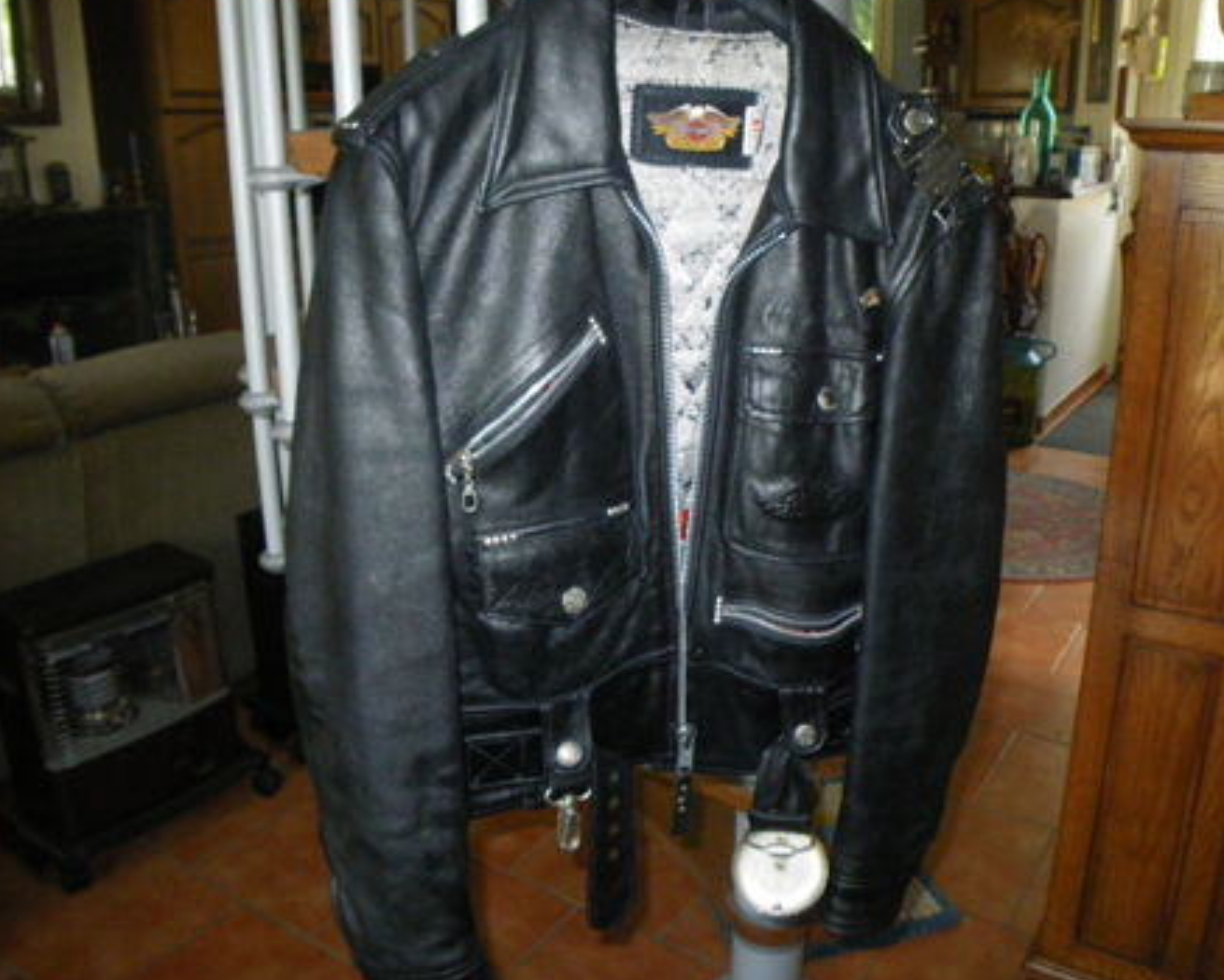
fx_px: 1087
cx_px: 644
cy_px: 484
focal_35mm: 30
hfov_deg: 58.7
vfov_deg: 48.5
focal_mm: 5
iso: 400
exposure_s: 1/50
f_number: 4.2
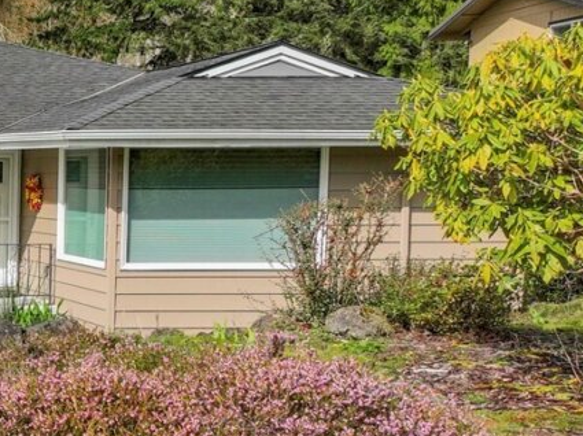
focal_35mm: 79
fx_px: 1329
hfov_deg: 20.1
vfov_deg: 18.6
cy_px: 285
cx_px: -365
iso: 100
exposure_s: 1/2000
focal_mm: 12.29
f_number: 2.8
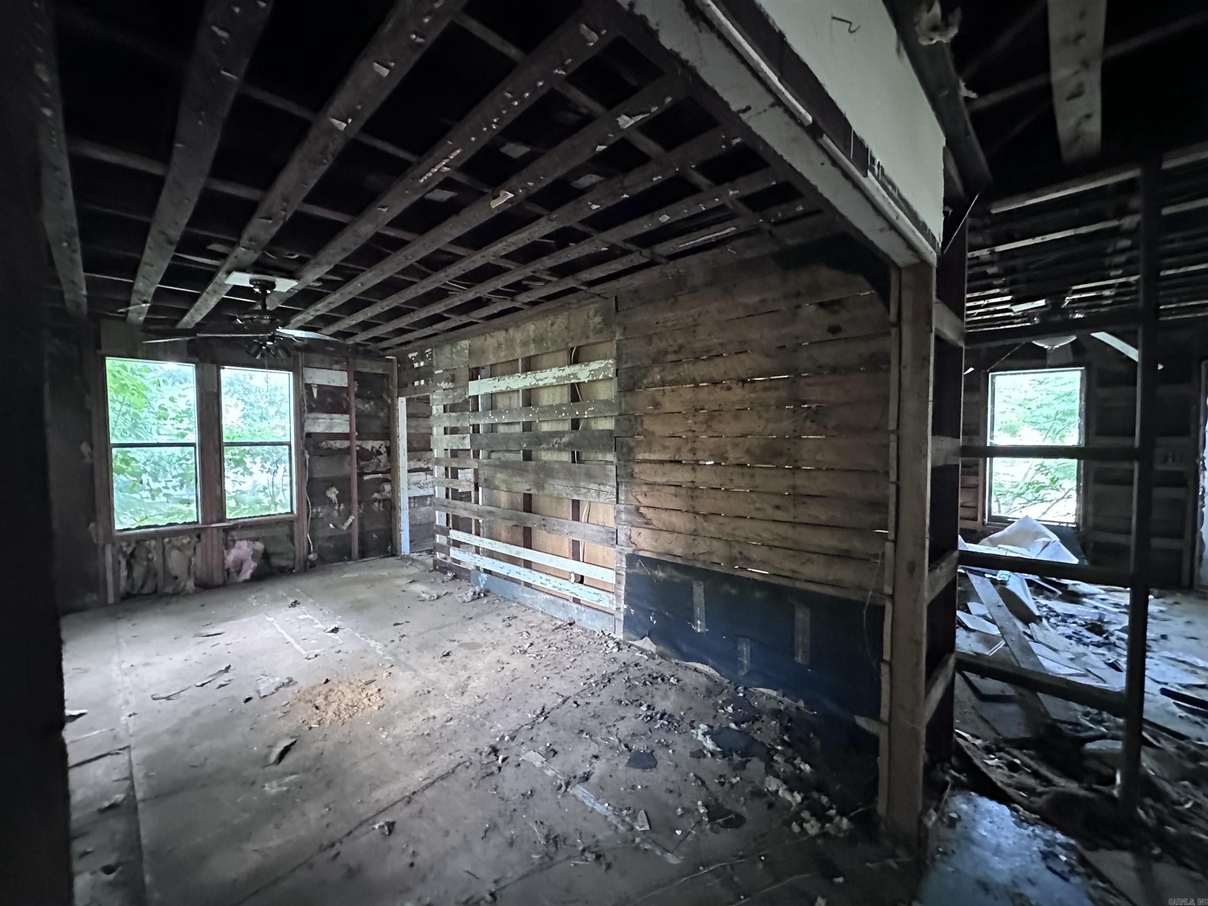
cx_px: 604
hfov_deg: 102.1
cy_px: 453
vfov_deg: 85.7
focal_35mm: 14
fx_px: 489
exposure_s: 1/41
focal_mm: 2.22
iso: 1250
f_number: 2.2
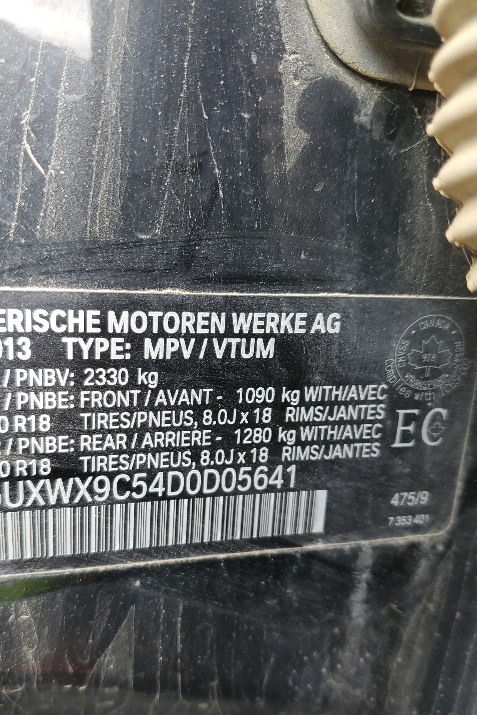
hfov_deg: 42.1
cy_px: 402
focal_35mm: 31
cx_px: 191
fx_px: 616
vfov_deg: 60.1
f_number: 1.5
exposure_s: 1/120
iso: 67
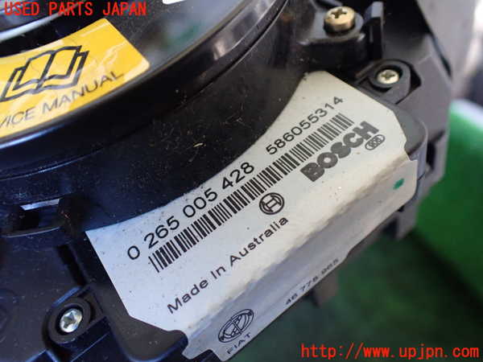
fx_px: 419
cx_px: 242
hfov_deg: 60.0
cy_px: 181
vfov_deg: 46.8
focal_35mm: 30
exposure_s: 1/80
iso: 800
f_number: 2.3
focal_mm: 5.4
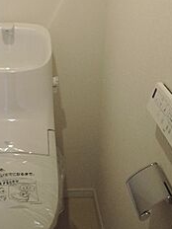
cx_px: 40
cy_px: 122
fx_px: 384
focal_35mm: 58
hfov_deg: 24.9
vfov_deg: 33.2
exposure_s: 1/30
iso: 250
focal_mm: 6
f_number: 3.2
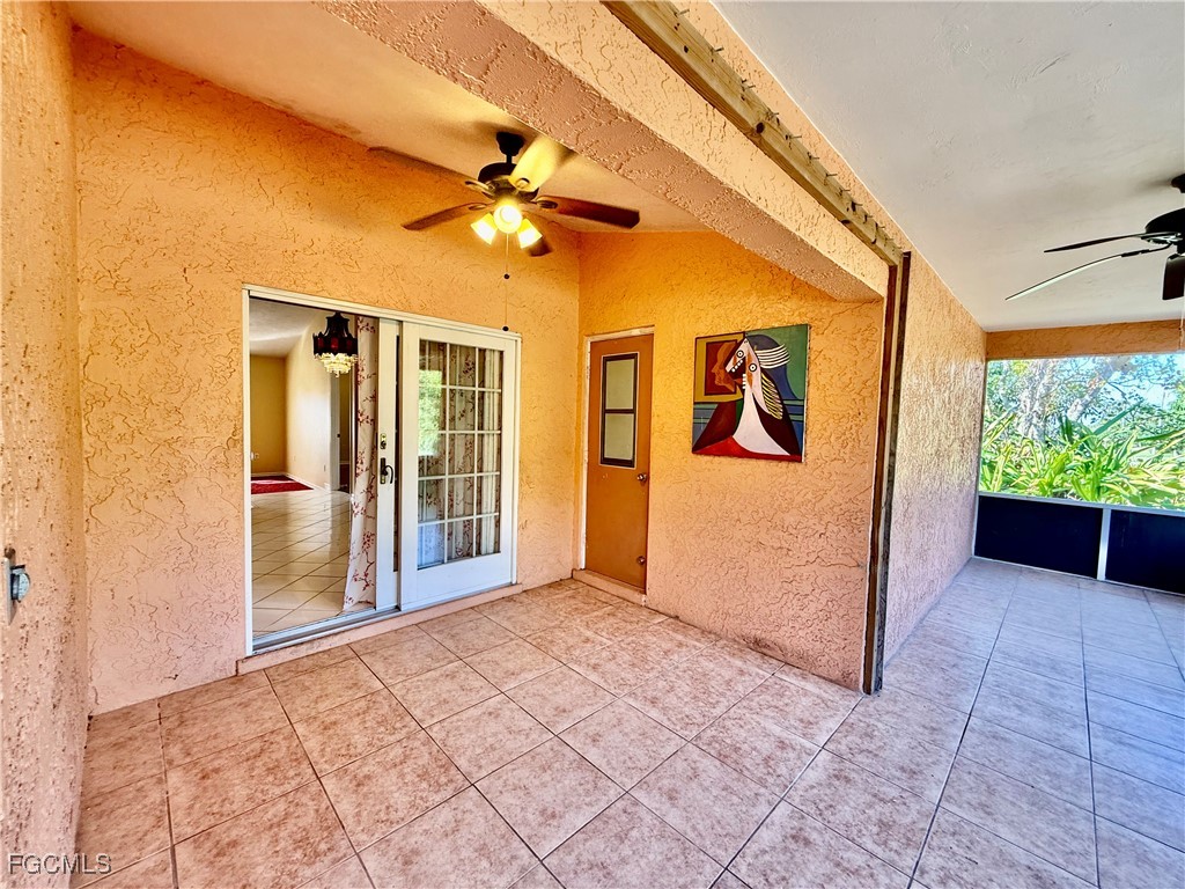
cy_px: 444
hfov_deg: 102.1
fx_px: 479
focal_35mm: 14
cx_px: 592
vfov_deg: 85.7
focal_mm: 2.22
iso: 200
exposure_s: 1/99
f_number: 2.2
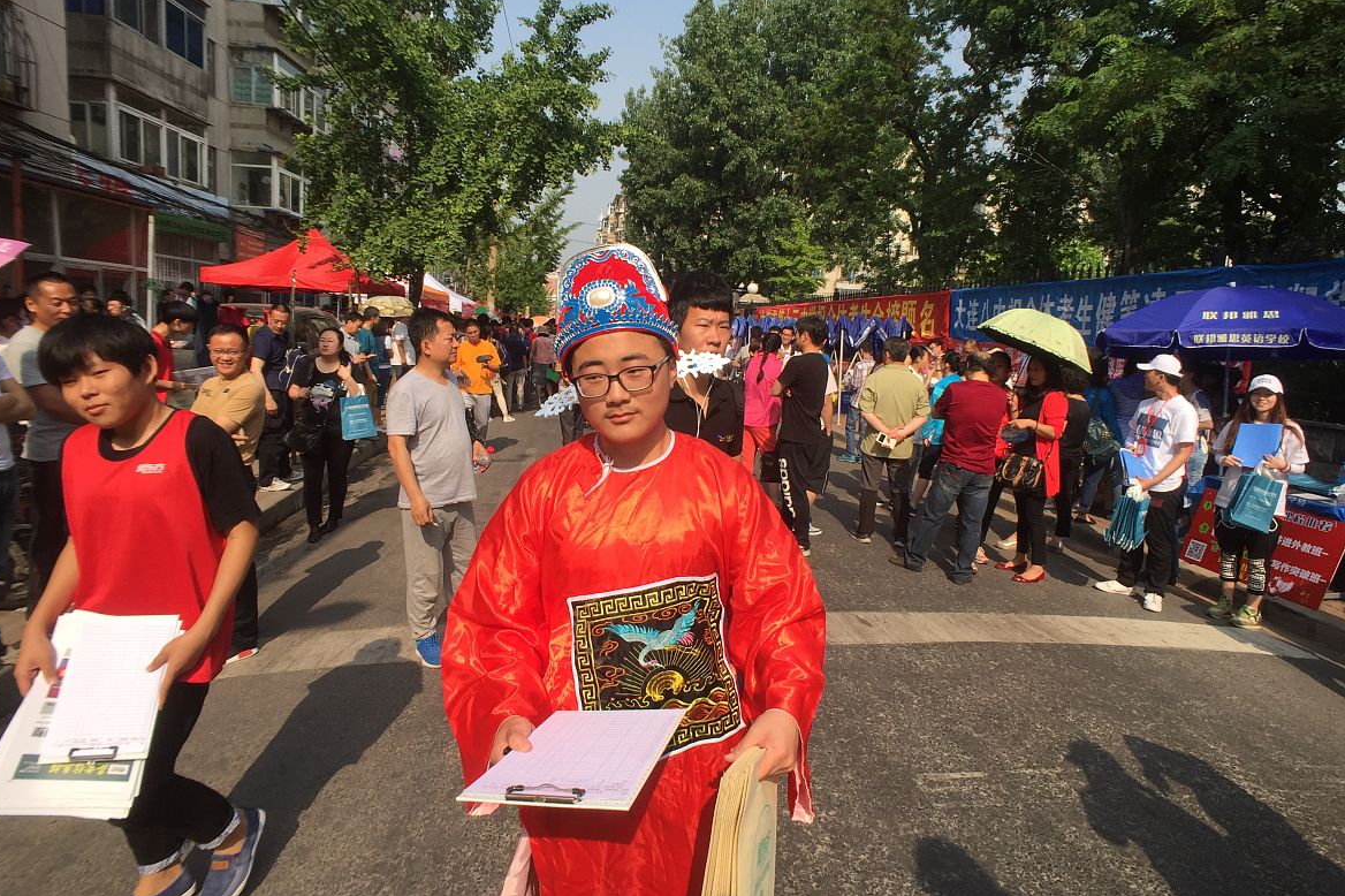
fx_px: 1158
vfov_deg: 42.3
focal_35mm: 31
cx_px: 674
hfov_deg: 60.3
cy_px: 441
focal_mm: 4.15
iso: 32
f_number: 2.2
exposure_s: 1/1319
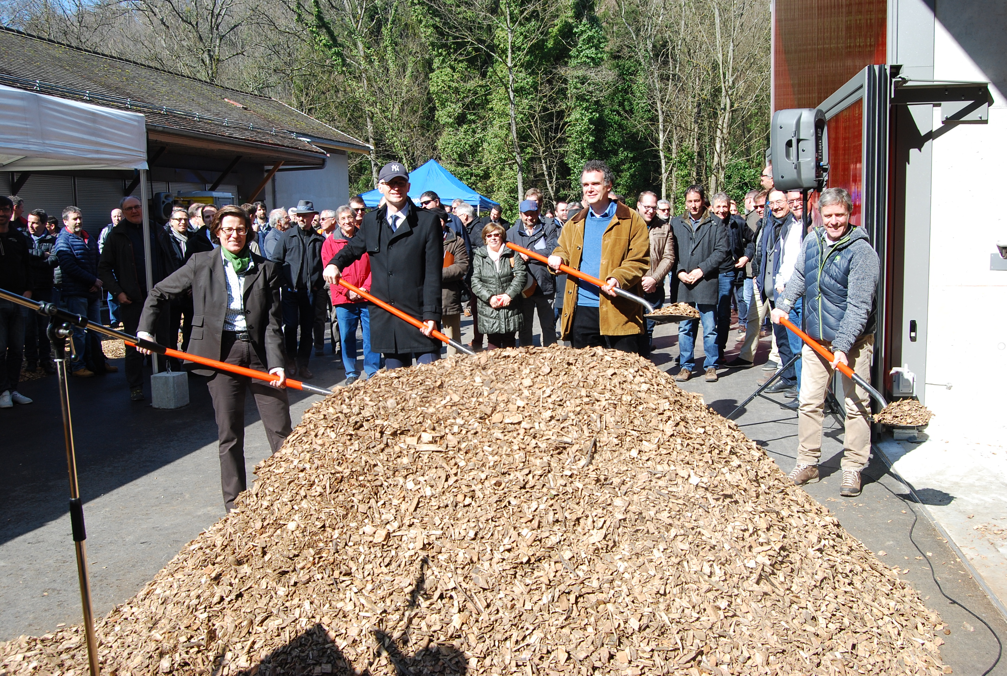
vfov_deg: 38.5
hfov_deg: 55.0
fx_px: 967
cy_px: 338
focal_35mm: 34
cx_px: 504
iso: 200
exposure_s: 1/160
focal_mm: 23
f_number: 10
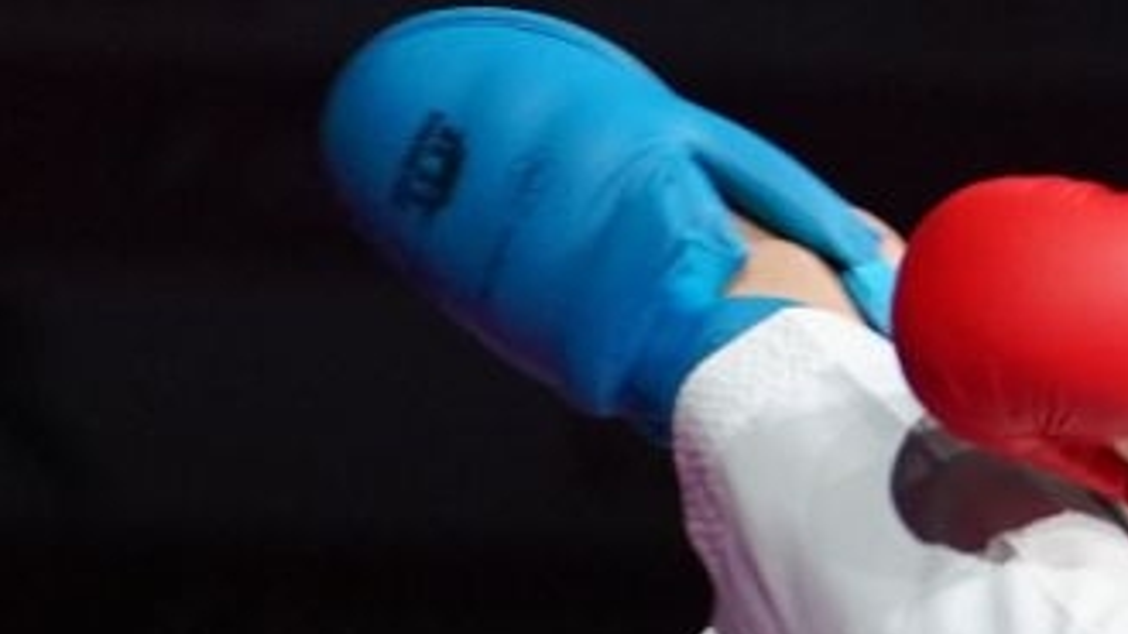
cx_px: 1539
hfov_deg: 2.2
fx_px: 29848
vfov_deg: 1.2
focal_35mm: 998
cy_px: 1450
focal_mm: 174
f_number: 2.8
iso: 2500
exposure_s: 1/1000
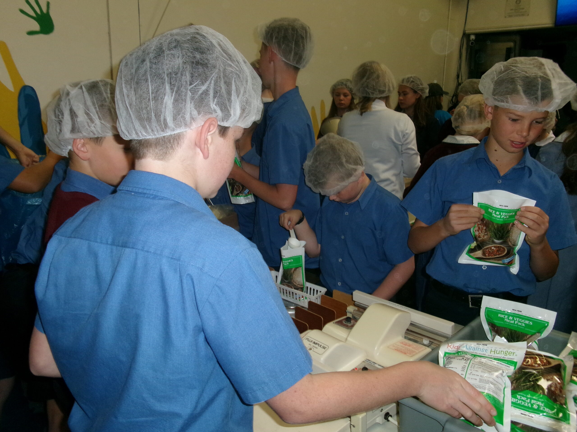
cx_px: 288
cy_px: 216
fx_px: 467
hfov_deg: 63.4
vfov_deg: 49.7
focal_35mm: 28
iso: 200
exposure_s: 1/60
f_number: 3.9
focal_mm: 5.1
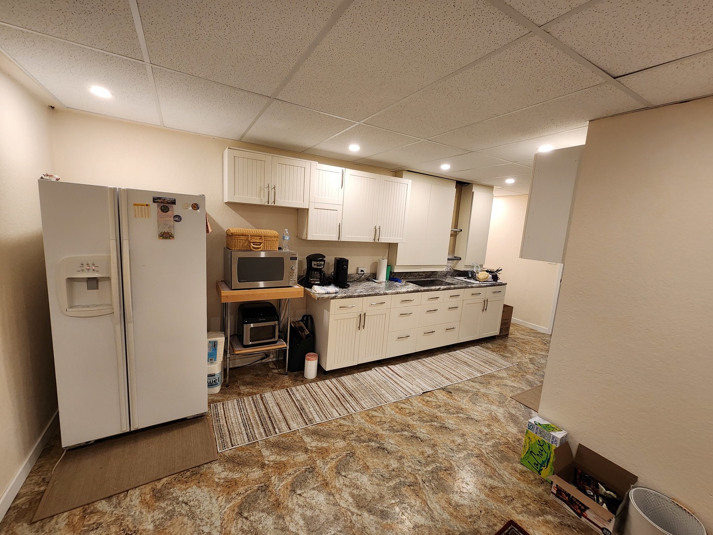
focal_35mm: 13
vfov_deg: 89.9
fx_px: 268
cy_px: 268
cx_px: 356
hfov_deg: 106.2
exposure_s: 1/60
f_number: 2.2
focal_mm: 2.2
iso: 200
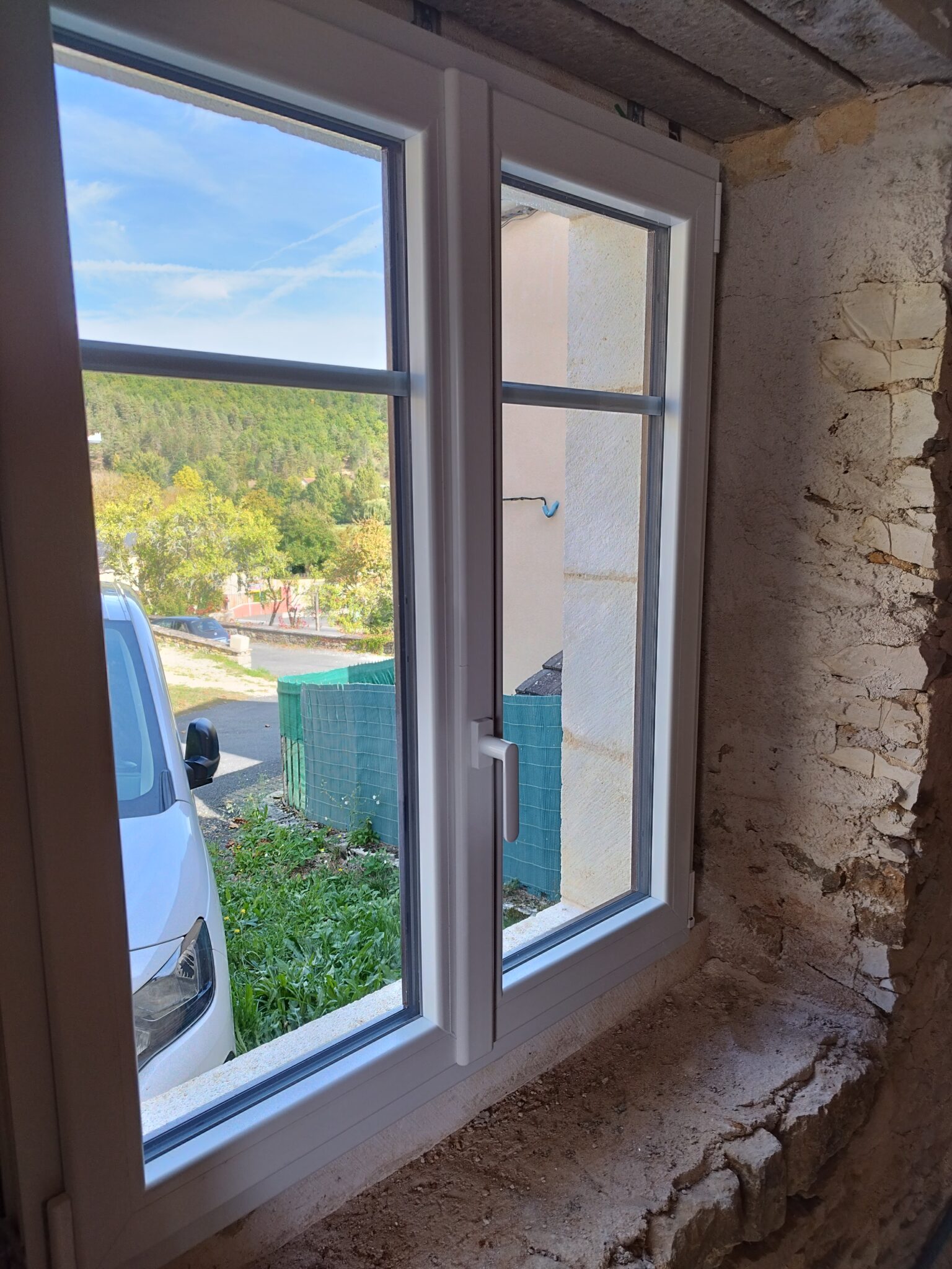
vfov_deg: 71.6
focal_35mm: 24
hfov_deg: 56.8
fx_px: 880
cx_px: 476
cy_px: 634
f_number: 1.89
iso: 70
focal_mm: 5.89
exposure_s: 1/50
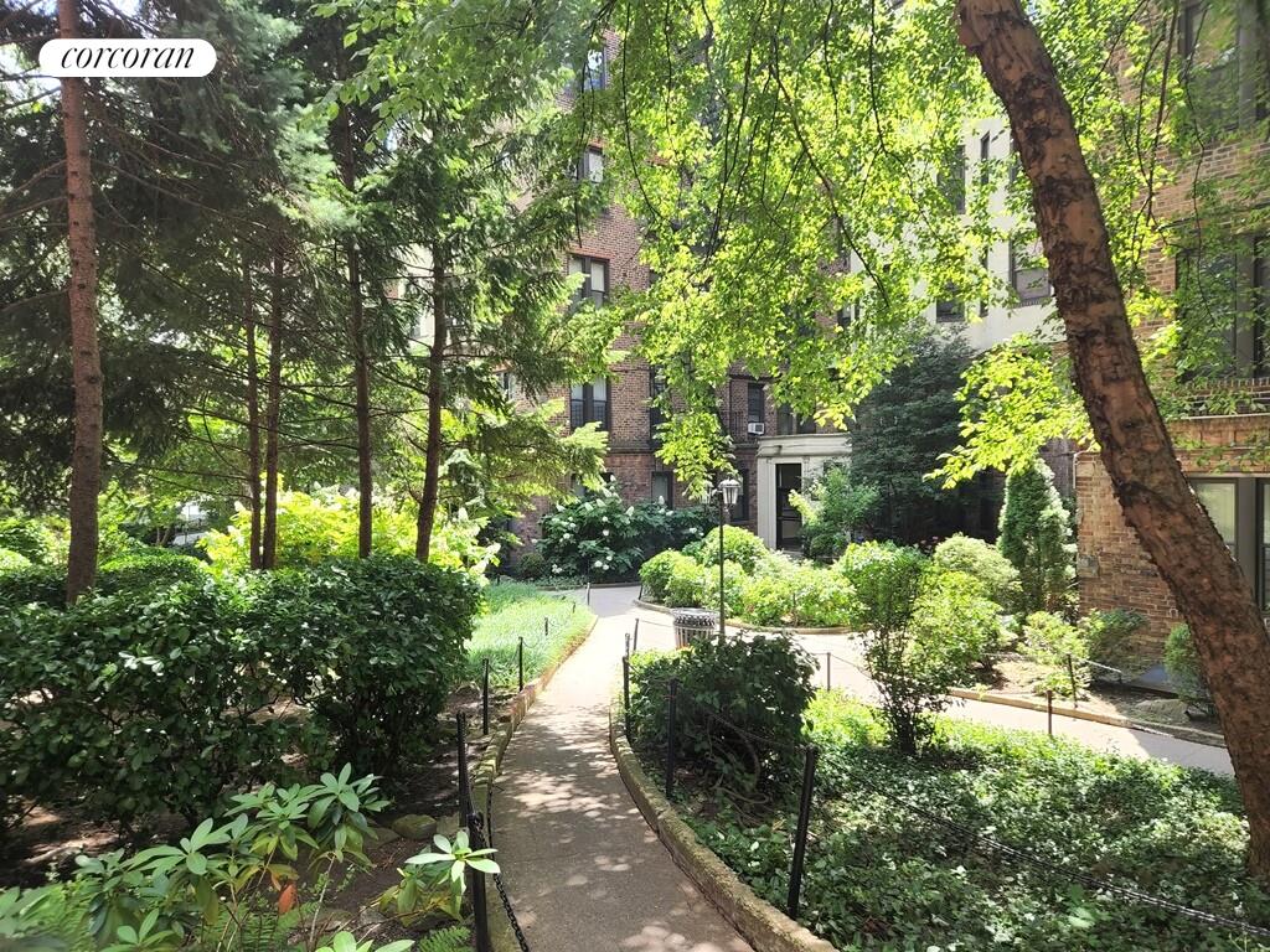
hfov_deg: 73.9
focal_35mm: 23
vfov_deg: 58.9
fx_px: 844
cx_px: 635
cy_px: 476
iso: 20
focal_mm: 5.4
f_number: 1.8
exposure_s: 1/180
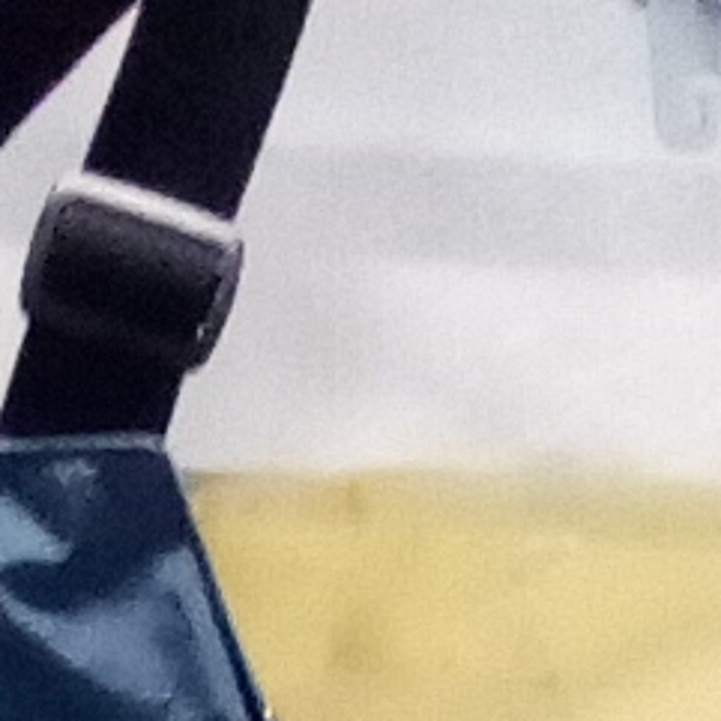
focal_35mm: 164
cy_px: 1699
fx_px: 3865
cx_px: -251
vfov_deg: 9.5
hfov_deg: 10.4
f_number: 2.2
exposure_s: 1/20
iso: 388
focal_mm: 2.27
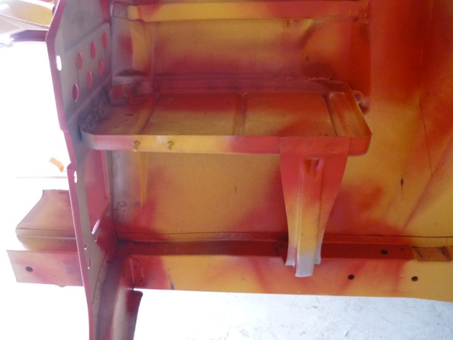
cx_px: 226
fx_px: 432
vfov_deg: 42.9
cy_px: 170
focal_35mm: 33
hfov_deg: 55.4
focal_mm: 5.5
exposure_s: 1/15
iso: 400
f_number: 2.8
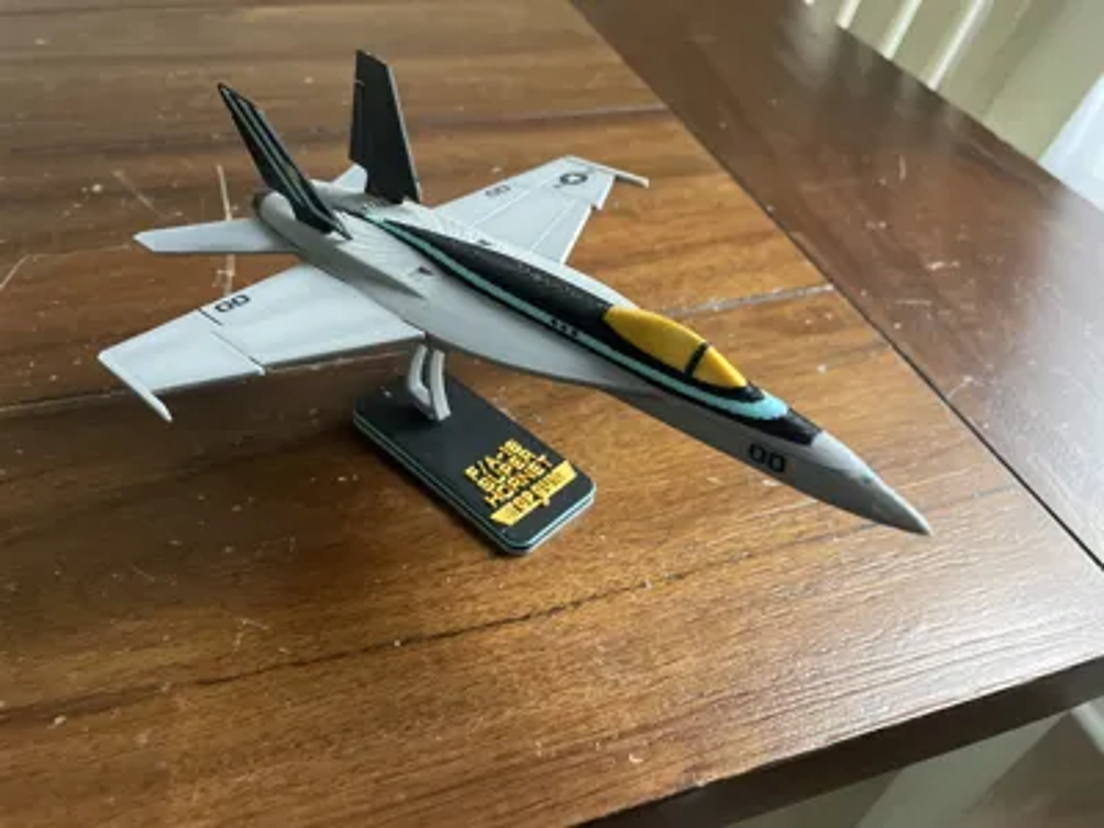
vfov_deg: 53.1
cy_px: 414
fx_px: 829
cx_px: 552
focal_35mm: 26
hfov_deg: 67.3
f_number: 1.6
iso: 640
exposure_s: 1/38
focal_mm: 4.2
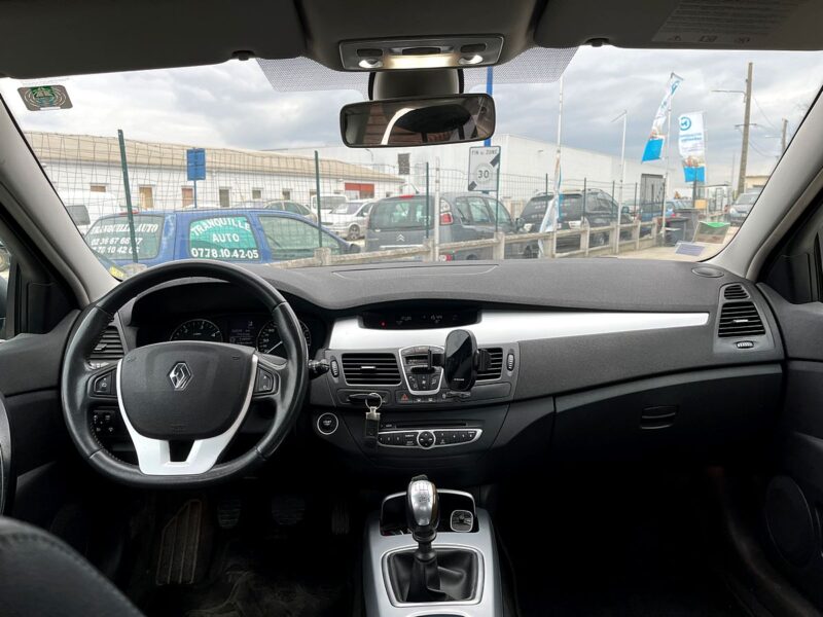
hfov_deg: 67.3
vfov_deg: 53.1
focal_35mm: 26
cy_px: 308
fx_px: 618
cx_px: 412
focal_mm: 5.1
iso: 50
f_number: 1.6
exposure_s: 1/449
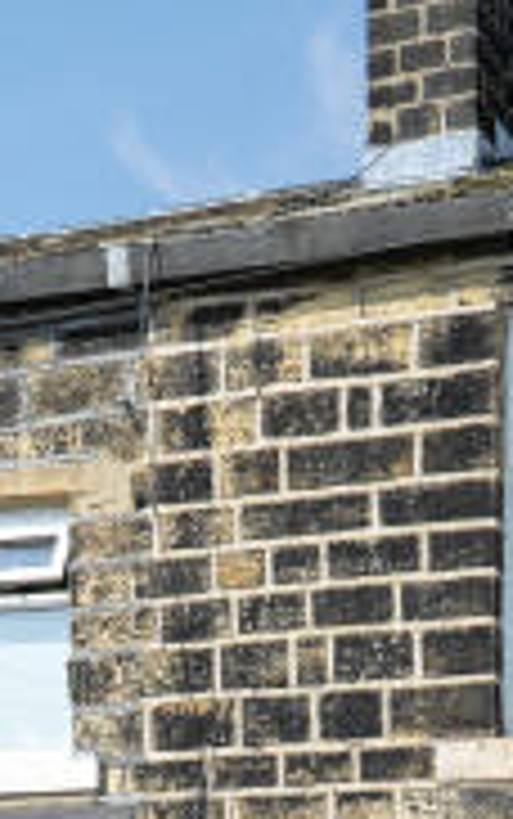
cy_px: 1177
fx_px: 1921
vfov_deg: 20.9
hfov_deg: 15.1
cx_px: 421
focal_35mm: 86
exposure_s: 1/320
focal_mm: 15
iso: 200
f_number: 9
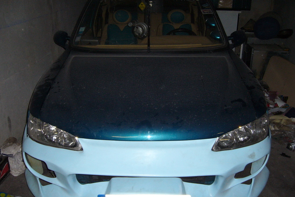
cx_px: 148
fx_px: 303
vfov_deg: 35.9
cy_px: 105
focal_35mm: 37
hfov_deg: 51.9
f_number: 2.8
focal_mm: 5.8
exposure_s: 1/30
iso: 125
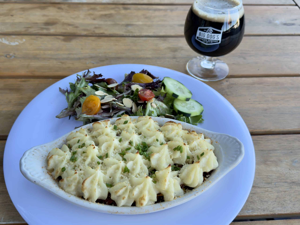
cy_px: 112
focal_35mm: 35
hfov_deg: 52.6
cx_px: 150
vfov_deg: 40.7
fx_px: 303
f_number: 1.78
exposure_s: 1/269
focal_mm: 6.76
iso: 64
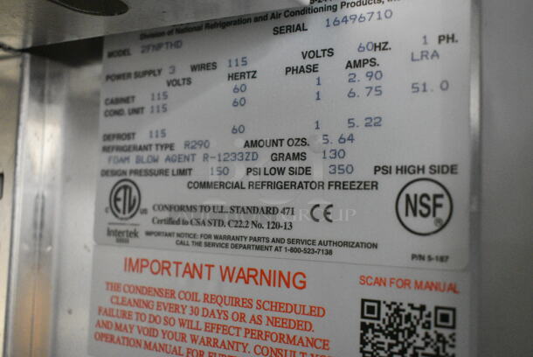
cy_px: 178
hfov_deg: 47.9
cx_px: 266
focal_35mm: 40
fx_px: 600
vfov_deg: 33.1
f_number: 4.5
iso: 6400
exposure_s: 1/80
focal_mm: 27
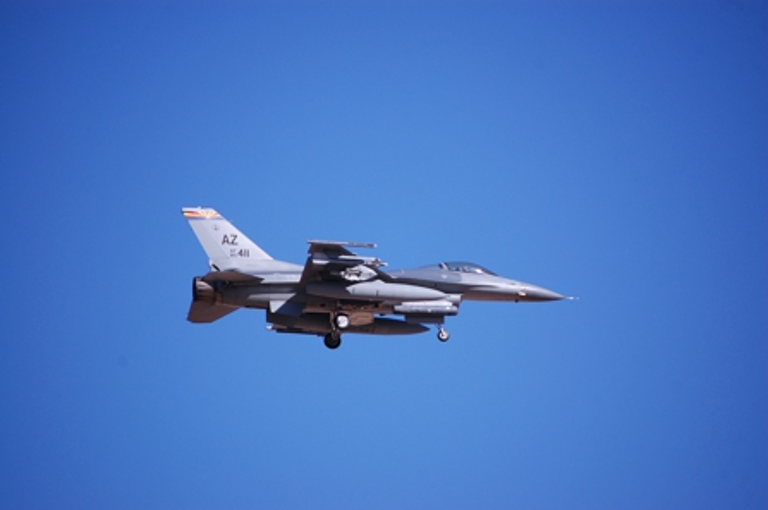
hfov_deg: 6.9
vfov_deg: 4.6
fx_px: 6393
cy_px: 255
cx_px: 384
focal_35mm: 300
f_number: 5.6
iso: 200
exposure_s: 1/1000
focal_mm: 200
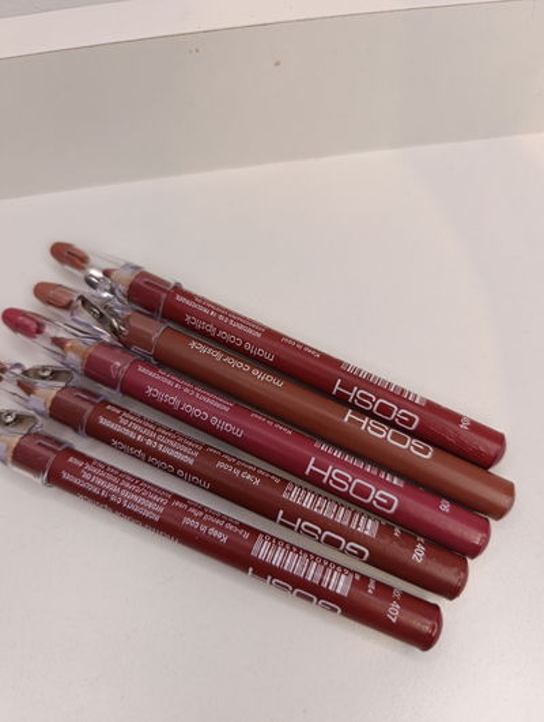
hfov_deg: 59.0
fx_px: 481
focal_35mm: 23
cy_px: 361
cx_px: 272
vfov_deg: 73.8
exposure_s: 1/100
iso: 250
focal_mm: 6.14
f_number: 1.6
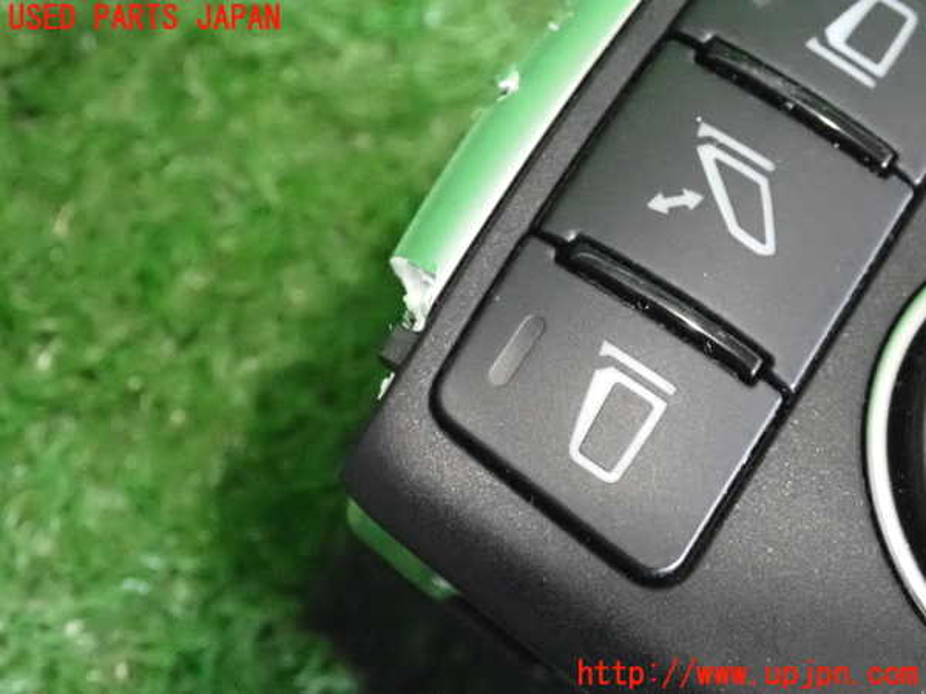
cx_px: 463
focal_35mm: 94
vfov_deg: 15.7
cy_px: 347
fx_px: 2515
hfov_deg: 20.9
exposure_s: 1/50
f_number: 4.7
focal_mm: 16.79
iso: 6400
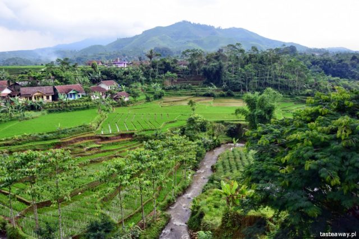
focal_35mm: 30
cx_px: 180
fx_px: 299
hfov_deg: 61.9
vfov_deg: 43.6
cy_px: 120
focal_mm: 20
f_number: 9
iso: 400
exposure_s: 1/160
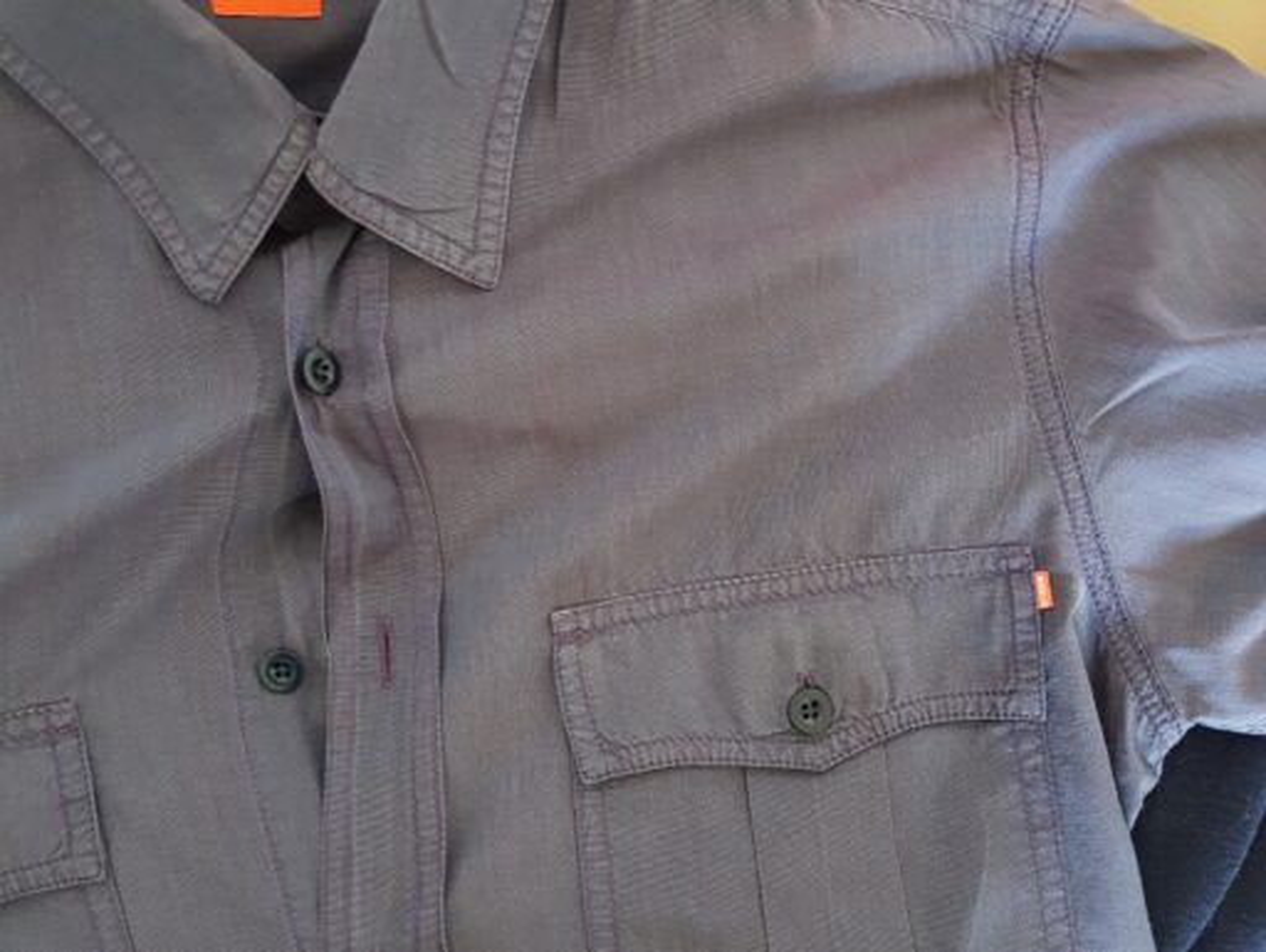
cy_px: 476
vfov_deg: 53.1
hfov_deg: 67.3
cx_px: 633
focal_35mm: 26
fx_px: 952
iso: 200
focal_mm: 4.2
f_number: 1.7
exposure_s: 1/10
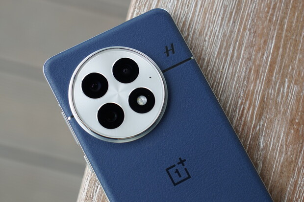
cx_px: 152
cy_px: 101
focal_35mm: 70
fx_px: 591
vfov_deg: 19.4
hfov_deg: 28.9
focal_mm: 70
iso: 250
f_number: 5.6
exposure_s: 1/160
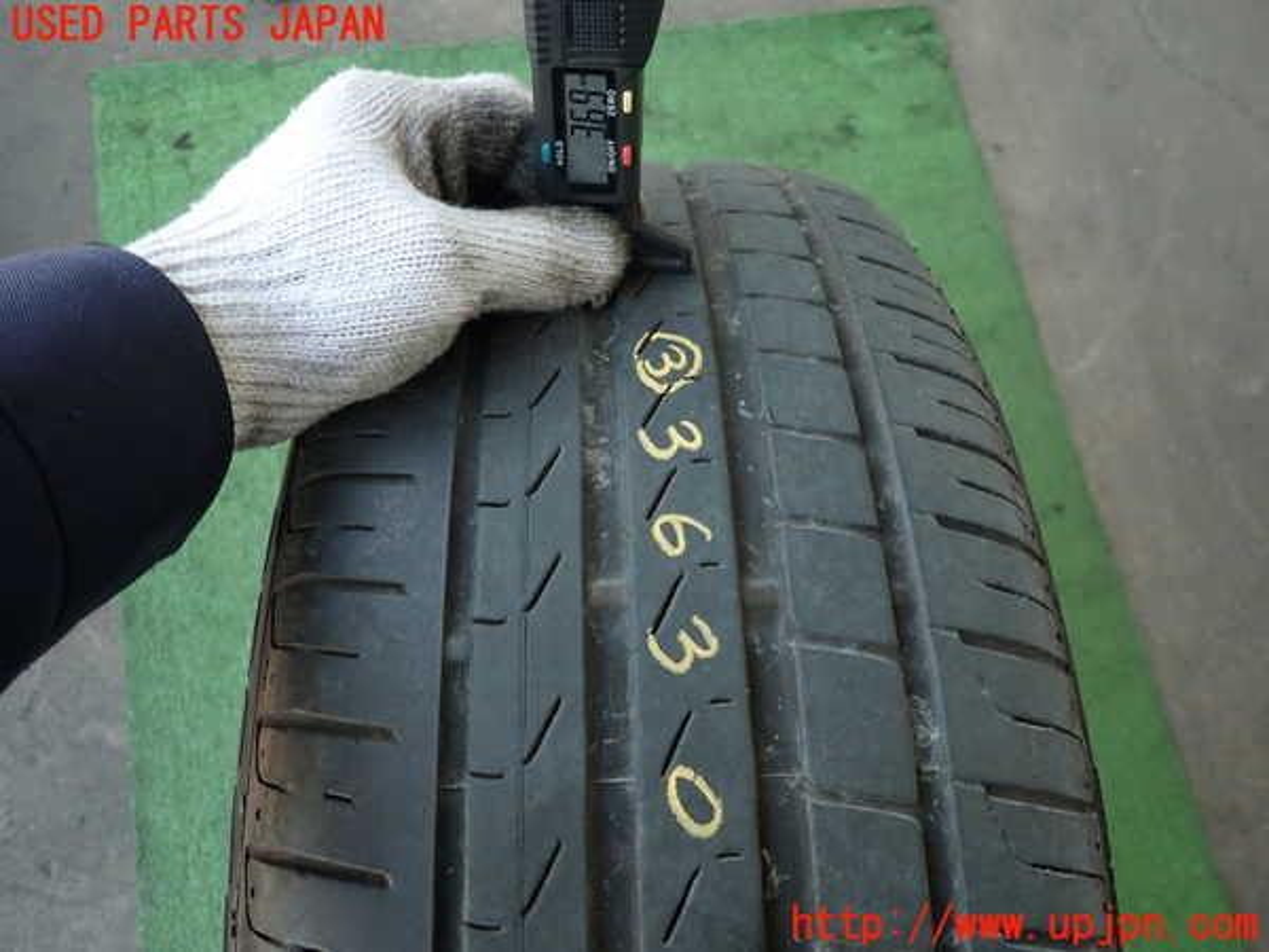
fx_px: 916
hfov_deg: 69.4
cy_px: 476
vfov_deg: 54.9
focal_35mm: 25
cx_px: 634
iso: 100
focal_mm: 4.5
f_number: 2
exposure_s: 1/60
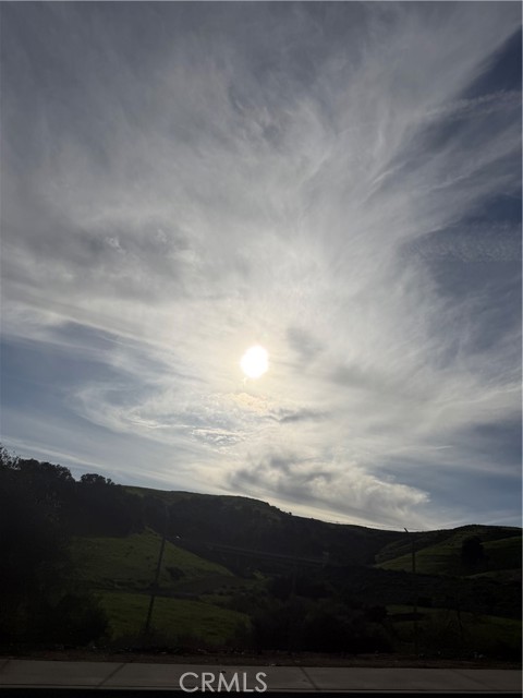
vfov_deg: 71.6
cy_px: 349
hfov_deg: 56.8
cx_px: 262
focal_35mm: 24
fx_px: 483
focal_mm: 6.76
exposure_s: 1/55556
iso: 100
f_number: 1.78
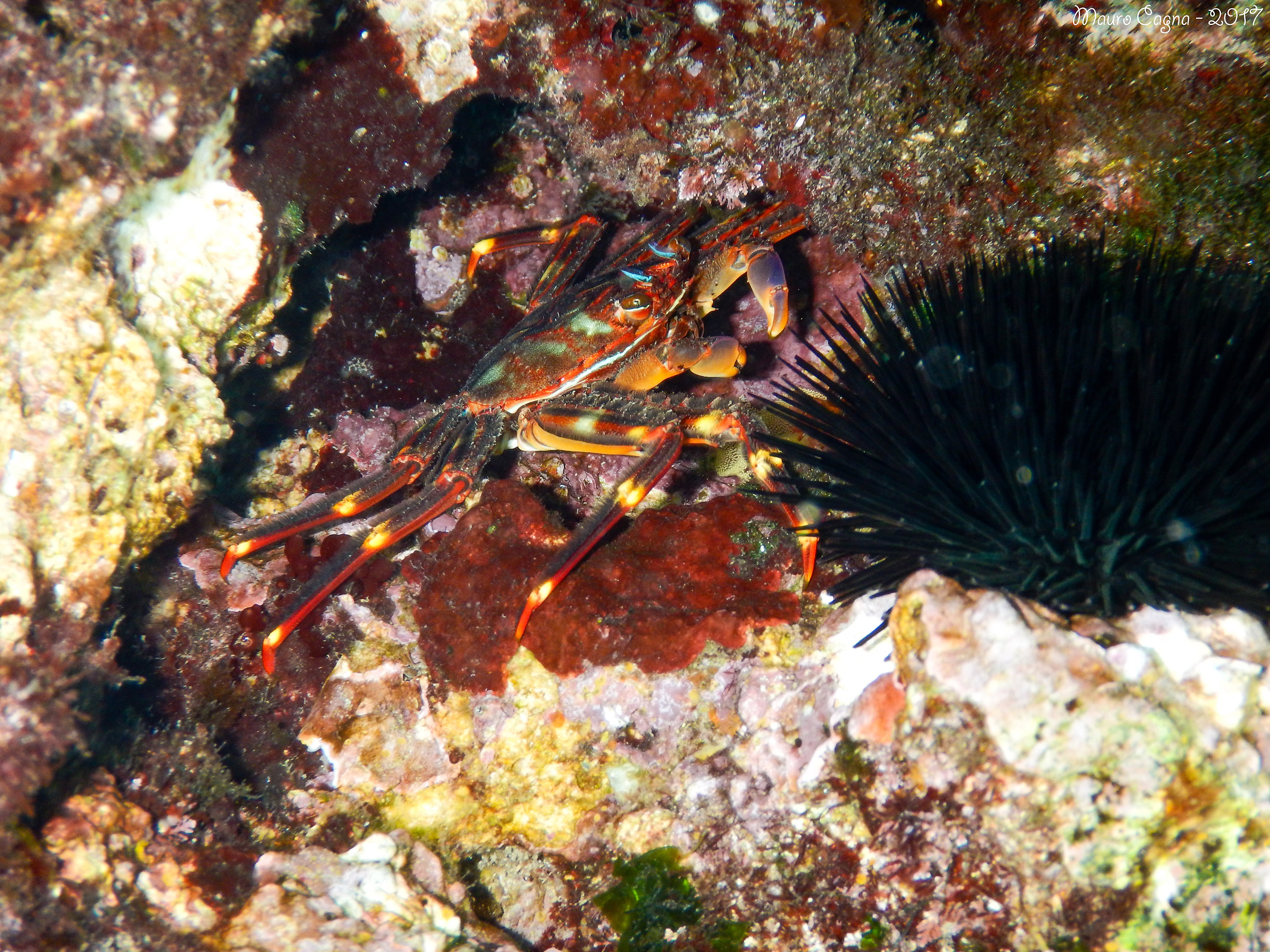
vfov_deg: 26.1
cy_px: 476
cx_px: 635
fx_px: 2055
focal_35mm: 56
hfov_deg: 34.3
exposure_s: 1/30
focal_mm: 10.1
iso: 200
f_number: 4.4
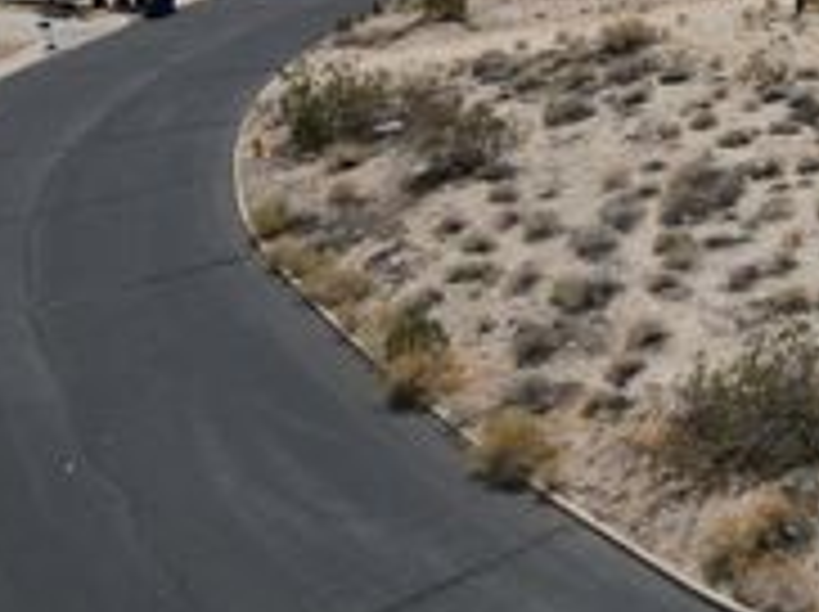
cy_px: 137
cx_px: 994
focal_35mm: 66
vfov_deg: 22.0
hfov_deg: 26.1
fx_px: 1559
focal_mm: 6.72
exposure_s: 1/40
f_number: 1.7
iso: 110
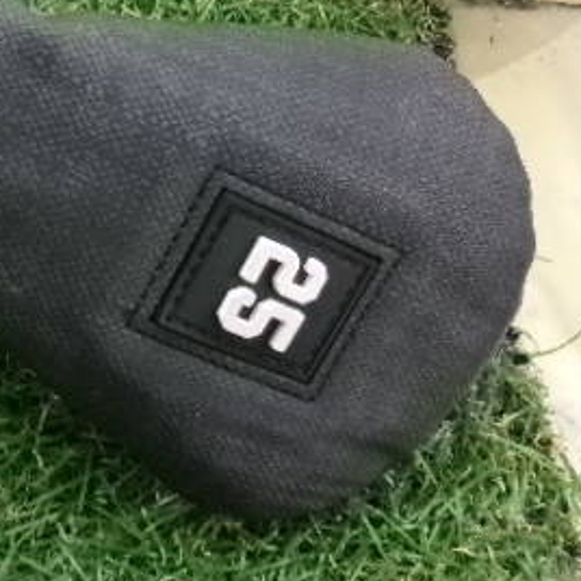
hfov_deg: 26.8
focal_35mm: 59
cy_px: 176
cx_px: -50
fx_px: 1120
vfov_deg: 28.8
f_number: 3.9
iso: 800
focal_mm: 5.1
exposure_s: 1/34
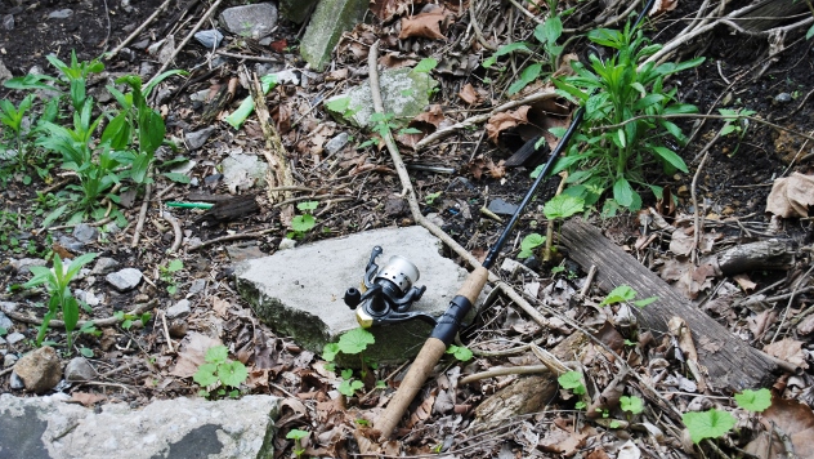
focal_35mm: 88
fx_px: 1890
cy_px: 227
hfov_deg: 24.3
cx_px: 411
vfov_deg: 13.8
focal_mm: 55
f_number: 5.6
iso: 140
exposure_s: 1/125
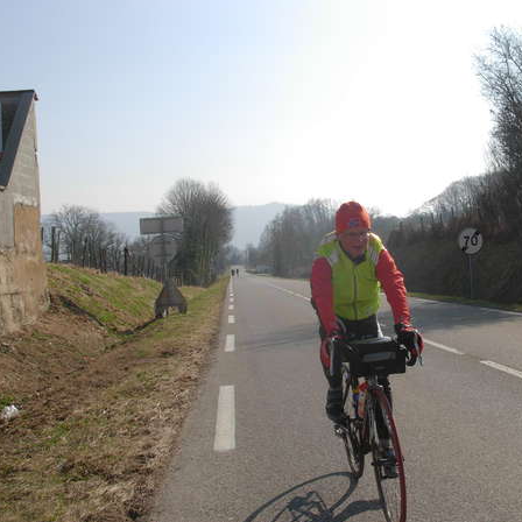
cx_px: 326
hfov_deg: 37.3
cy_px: 261
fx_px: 768
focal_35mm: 45
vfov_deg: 37.6
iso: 79
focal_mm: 6.3
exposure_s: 1/627
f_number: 4.9
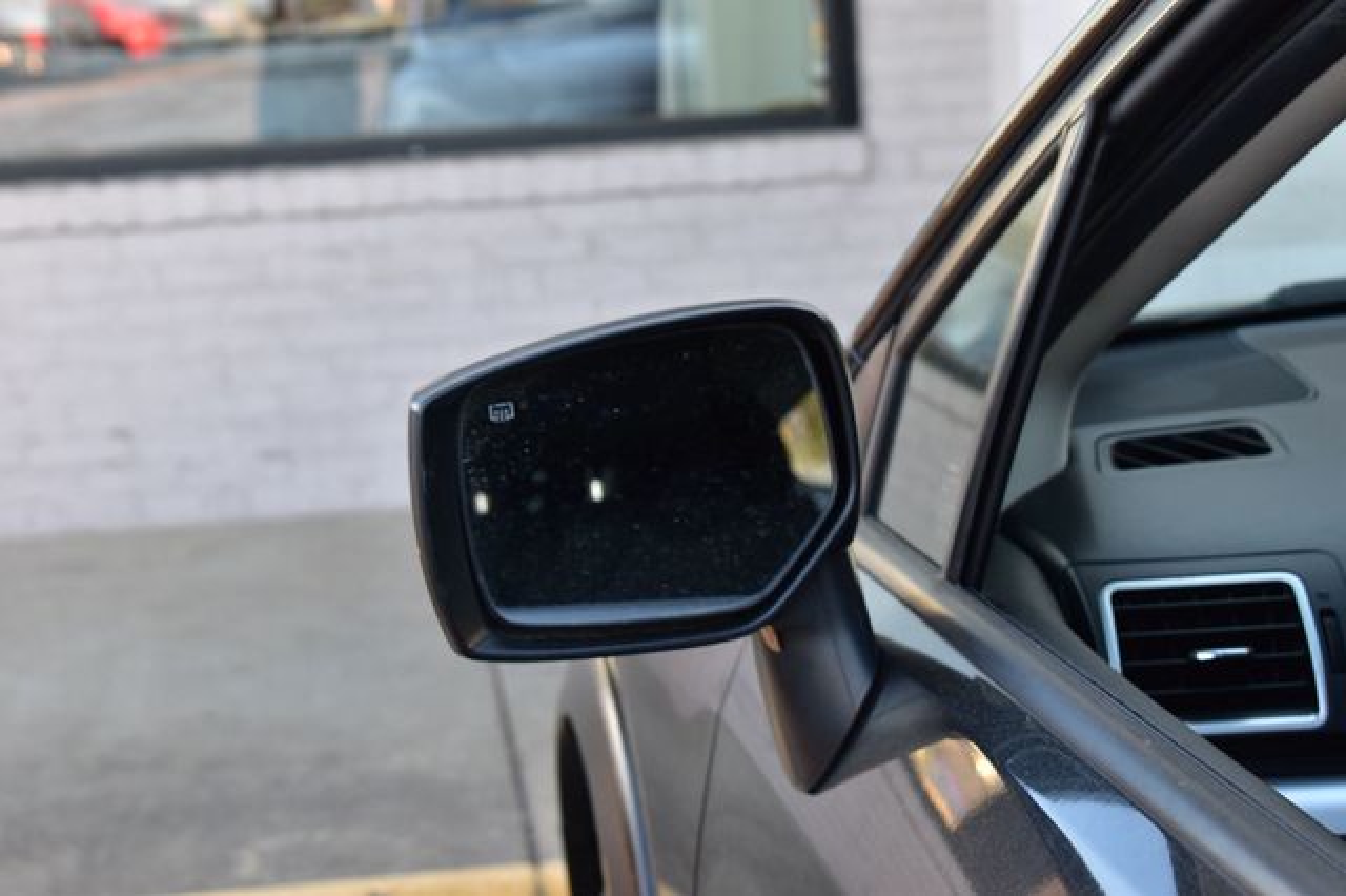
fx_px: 3083
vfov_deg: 16.5
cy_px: 448
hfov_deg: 24.6
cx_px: 673
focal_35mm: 82
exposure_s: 1/50
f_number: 8
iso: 400
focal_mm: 55
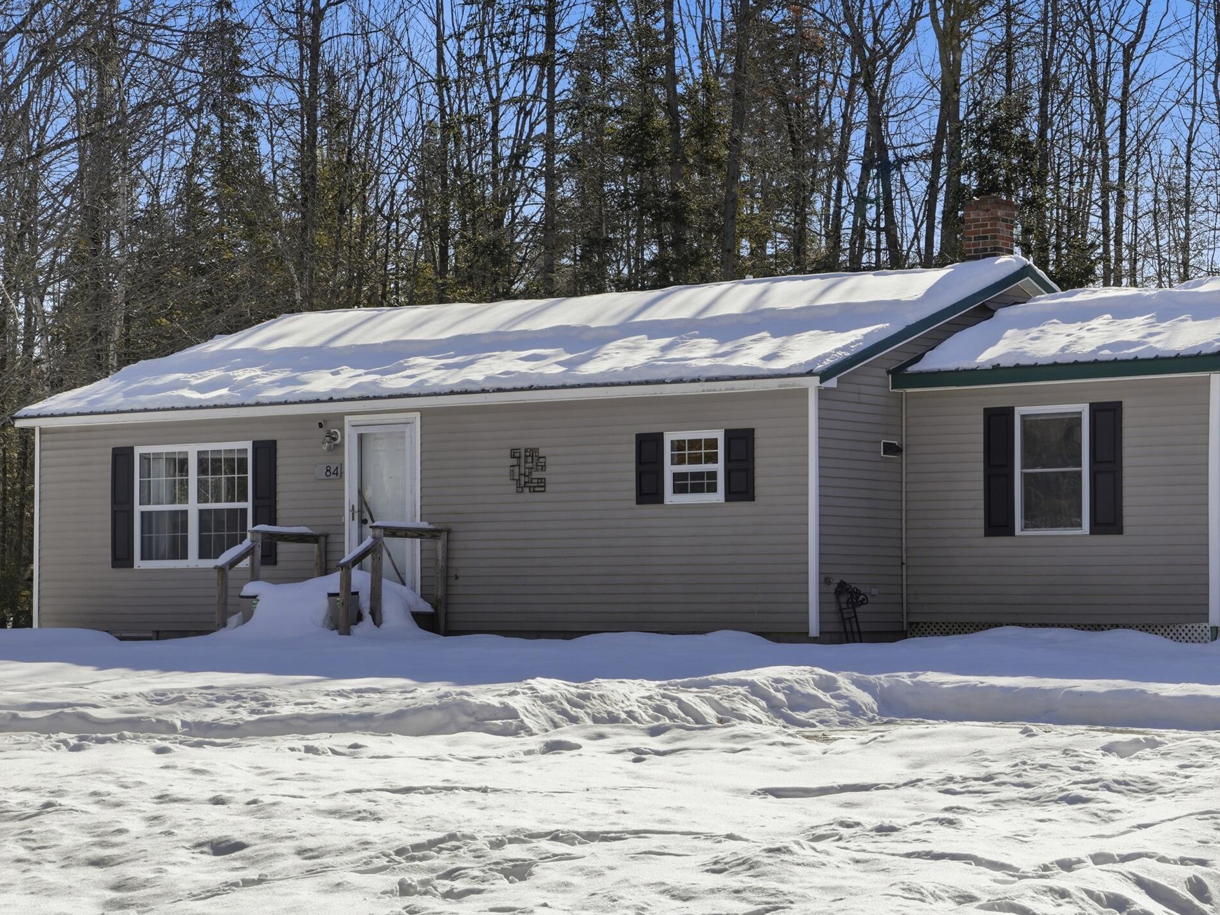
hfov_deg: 24.4
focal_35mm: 80
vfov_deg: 18.4
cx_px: 717
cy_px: 437
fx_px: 2820
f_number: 11
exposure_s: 1/4000
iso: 100
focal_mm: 42
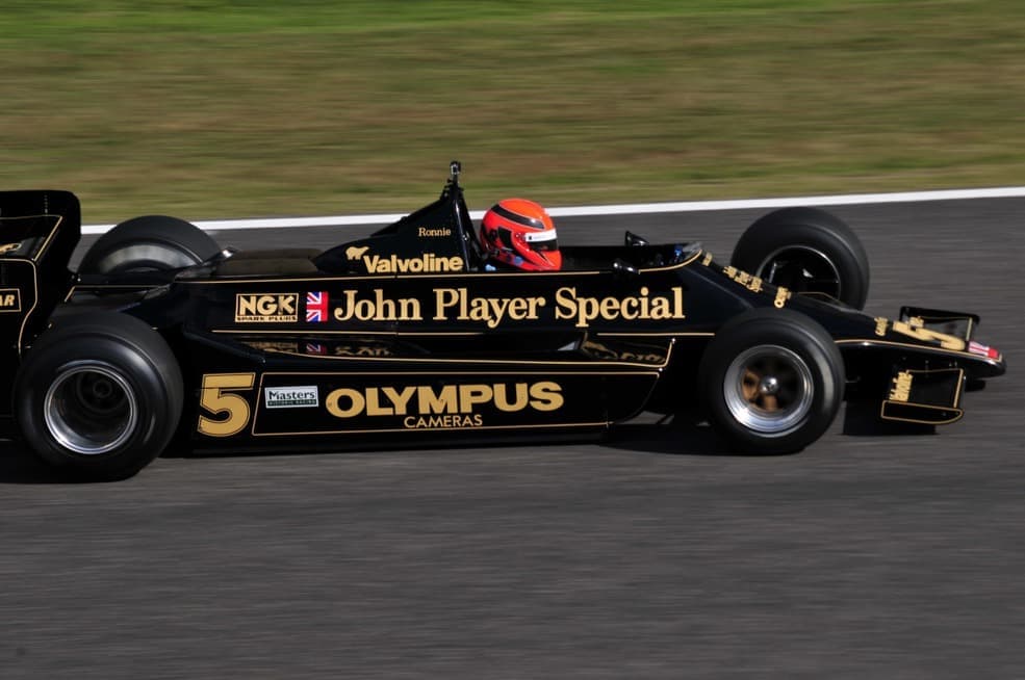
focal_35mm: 300
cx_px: 512
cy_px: 340
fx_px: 8530
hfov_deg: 6.9
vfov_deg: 4.6
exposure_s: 1/400
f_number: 13
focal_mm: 200
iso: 200
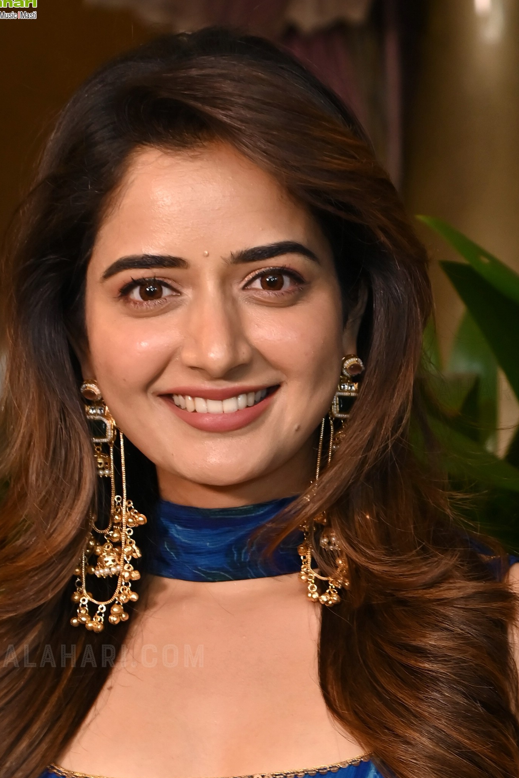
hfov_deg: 8.7
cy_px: 542
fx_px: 3417
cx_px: 272
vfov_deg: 13.0
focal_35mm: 158
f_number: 5
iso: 1600
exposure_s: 1/200
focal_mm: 75
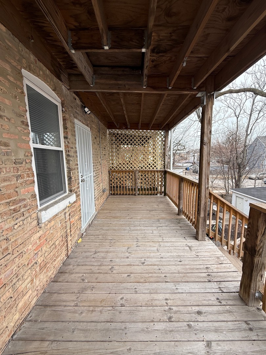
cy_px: 178
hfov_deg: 85.7
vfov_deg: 102.1
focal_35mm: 14
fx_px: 143
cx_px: 133
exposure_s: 1/357
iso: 64
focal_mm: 2.22
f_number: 2.2
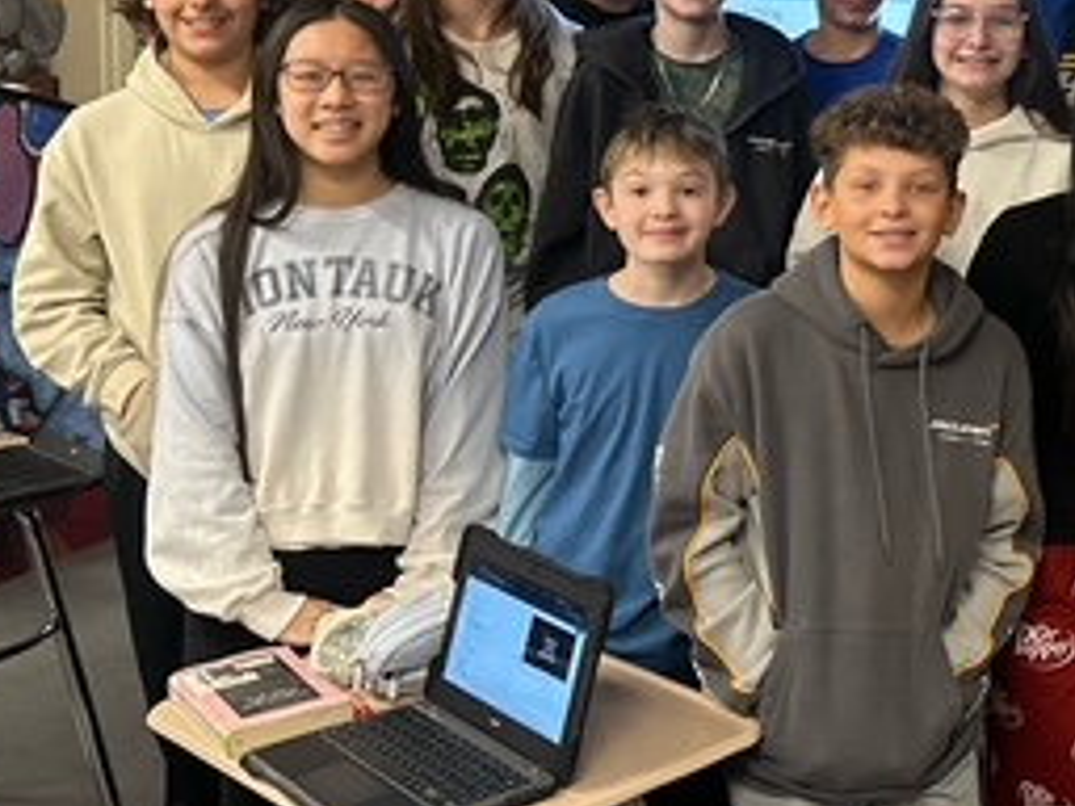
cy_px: 97
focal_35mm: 60
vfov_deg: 23.8
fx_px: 1863
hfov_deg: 29.4
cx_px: 1146
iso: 640
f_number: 1.78
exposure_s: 1/60
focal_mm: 6.86
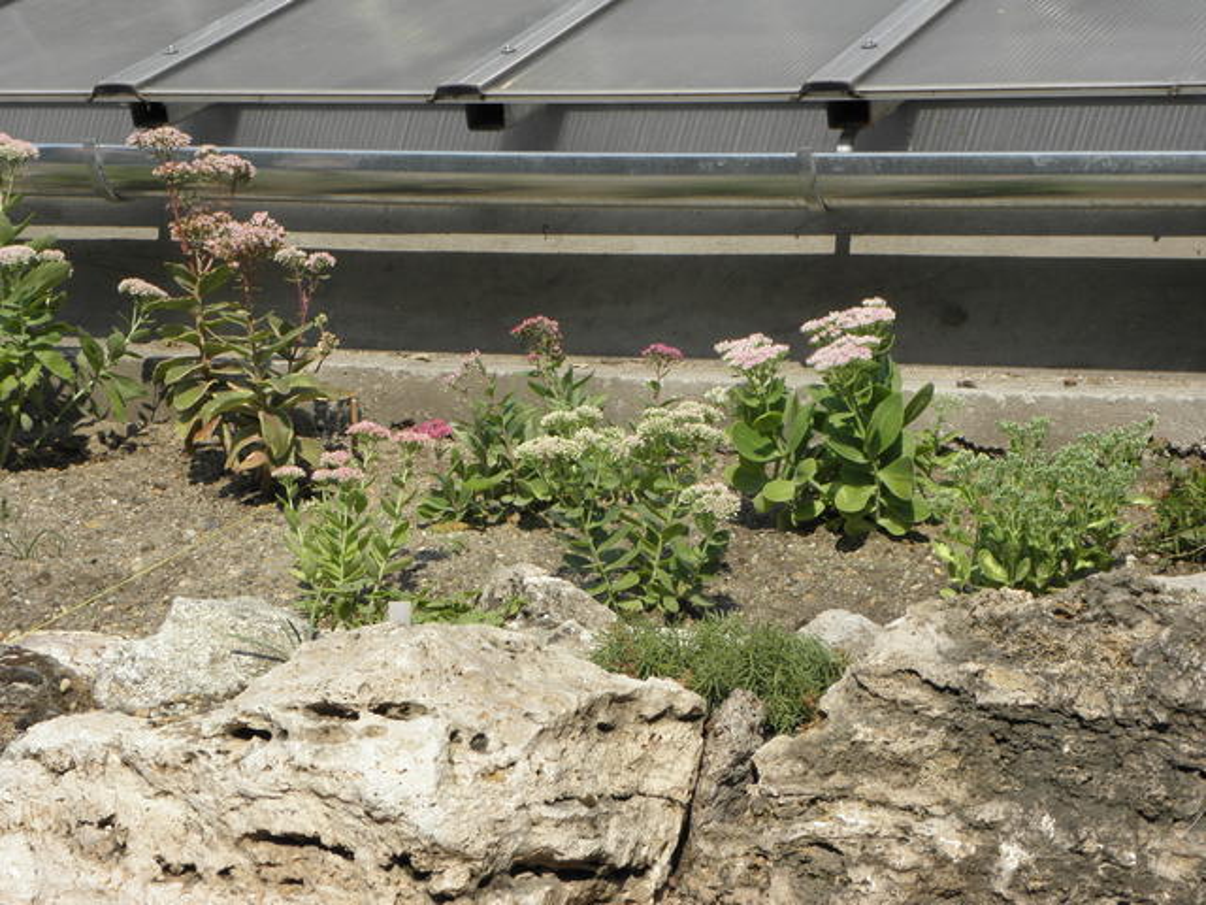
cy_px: 452
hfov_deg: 19.3
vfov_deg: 14.5
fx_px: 3554
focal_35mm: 102
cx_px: 603
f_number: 5.6
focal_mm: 18.29
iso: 64
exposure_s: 1/250
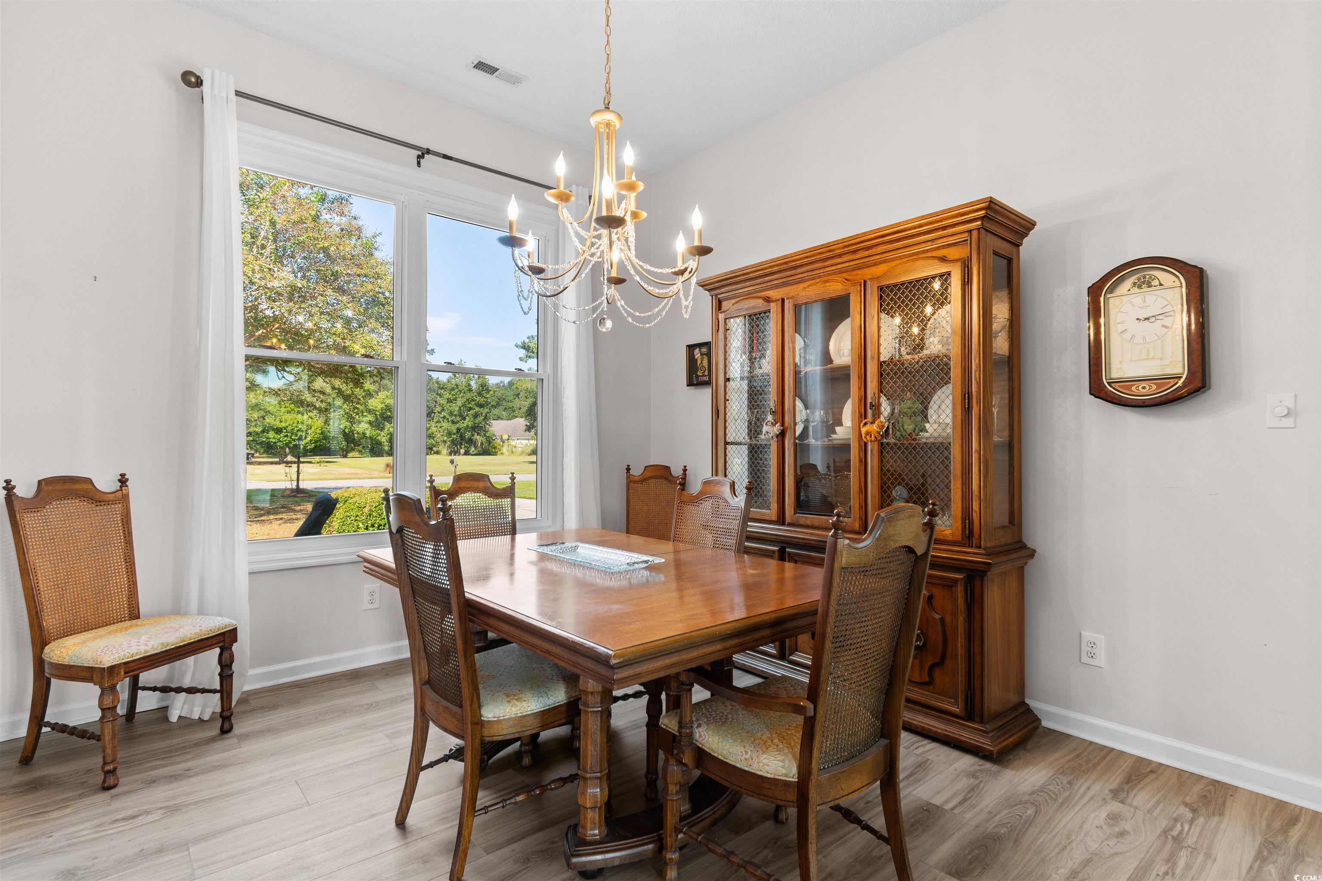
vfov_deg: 70.4
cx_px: 661
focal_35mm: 17
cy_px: 440
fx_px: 624
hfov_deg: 93.3
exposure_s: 1/6
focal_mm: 11.5
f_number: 4.8
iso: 100
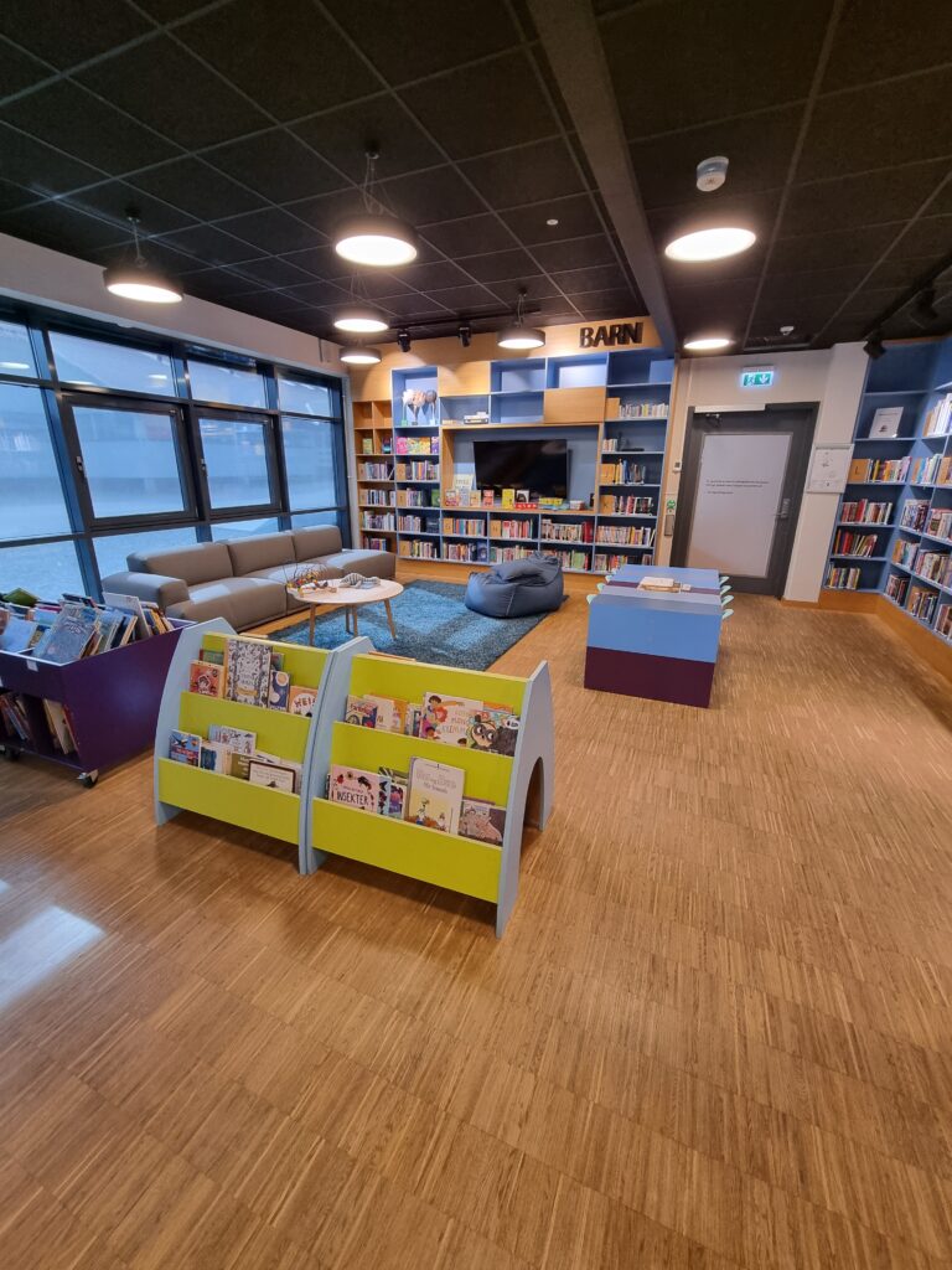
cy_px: 635
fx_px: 477
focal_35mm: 13
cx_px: 476
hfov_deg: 89.9
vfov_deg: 106.2
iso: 320
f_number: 2.2
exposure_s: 1/50
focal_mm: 2.2
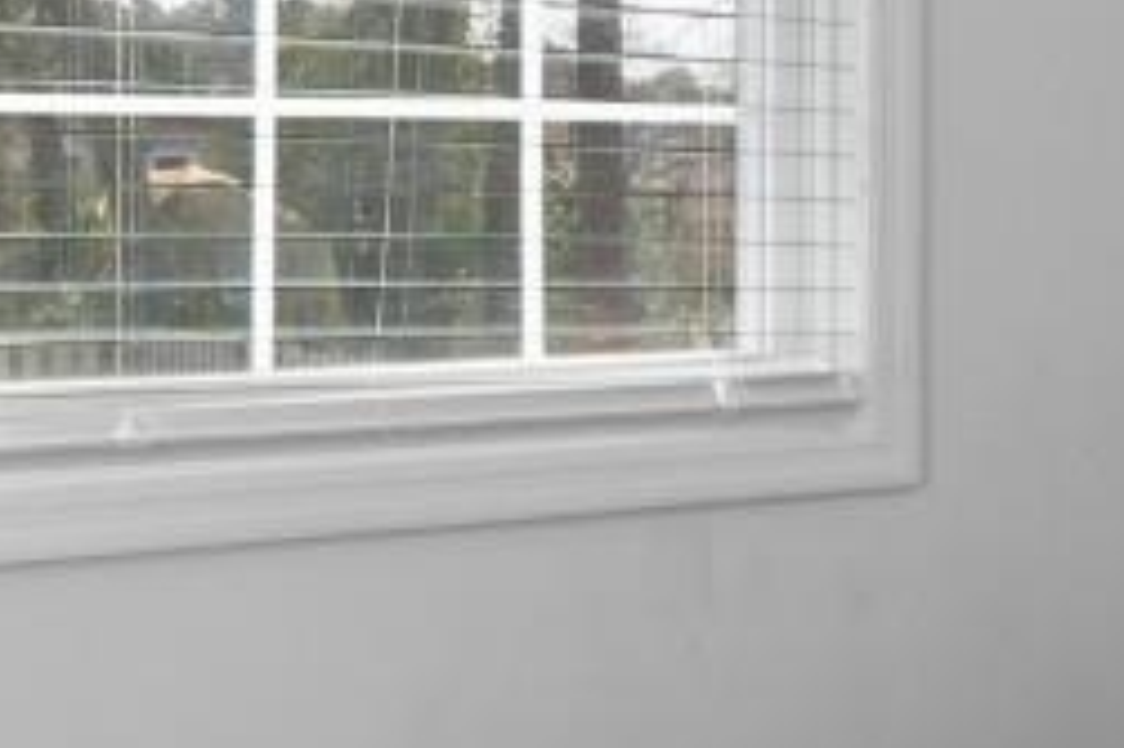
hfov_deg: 18.6
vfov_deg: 14.0
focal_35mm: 97
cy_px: 107
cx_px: 1688
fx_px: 3026
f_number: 4.5
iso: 100
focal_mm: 10
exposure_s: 1/20
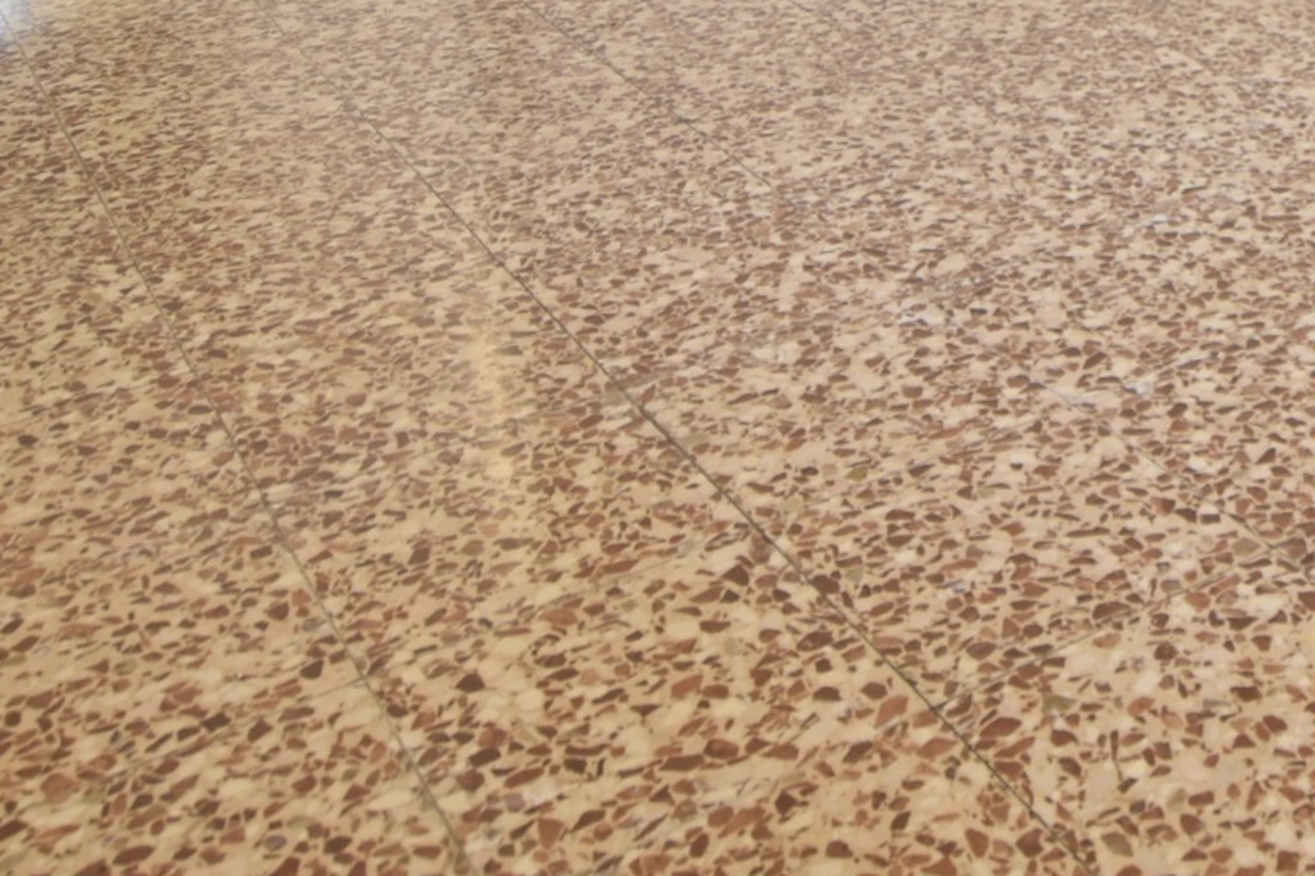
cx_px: 1345
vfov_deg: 21.3
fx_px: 1899
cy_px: -491
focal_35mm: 52
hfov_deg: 34.4
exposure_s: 1/20
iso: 100
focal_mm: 10
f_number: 5.6
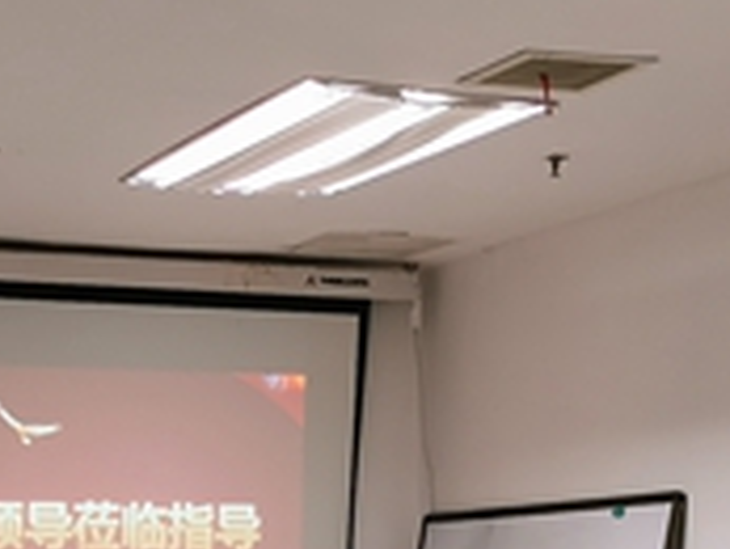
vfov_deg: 12.1
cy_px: 785
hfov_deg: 16.4
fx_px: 2490
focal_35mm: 118
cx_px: 51
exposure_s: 1/100
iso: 125
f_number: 1.8
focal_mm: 5.58
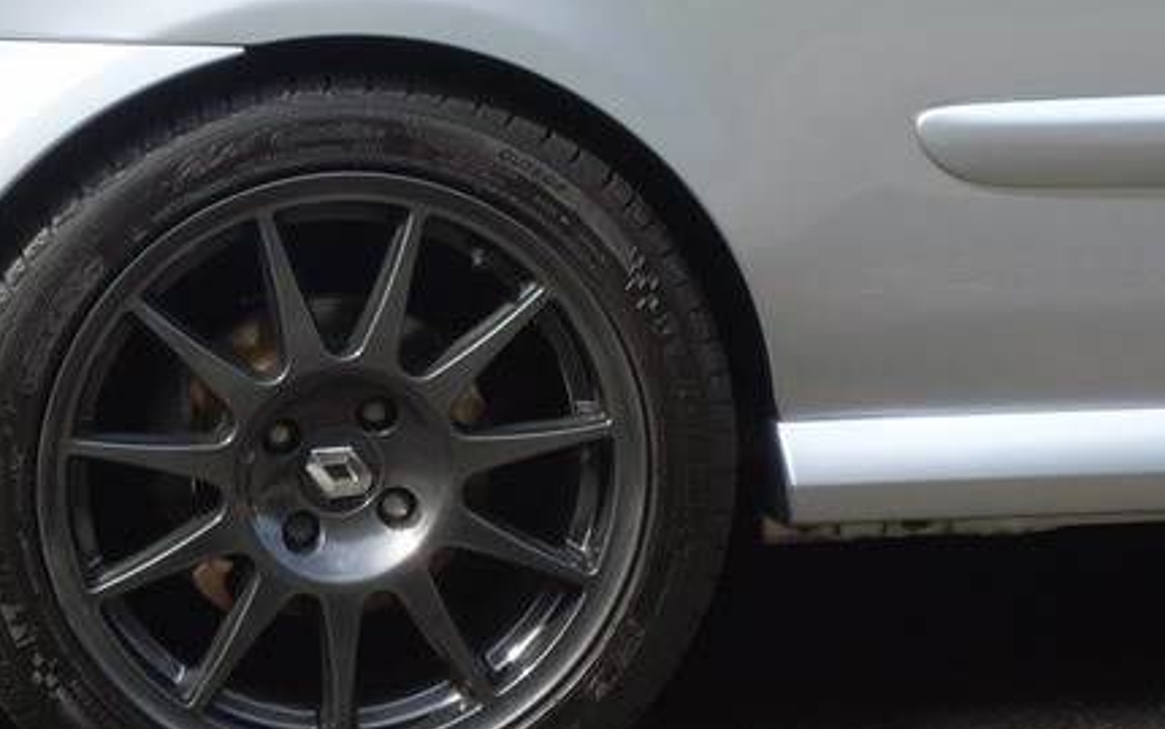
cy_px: 366
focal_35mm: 225
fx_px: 7146
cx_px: 363
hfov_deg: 9.3
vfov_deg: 5.8
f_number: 5.6
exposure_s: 1/180
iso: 80
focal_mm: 18.9
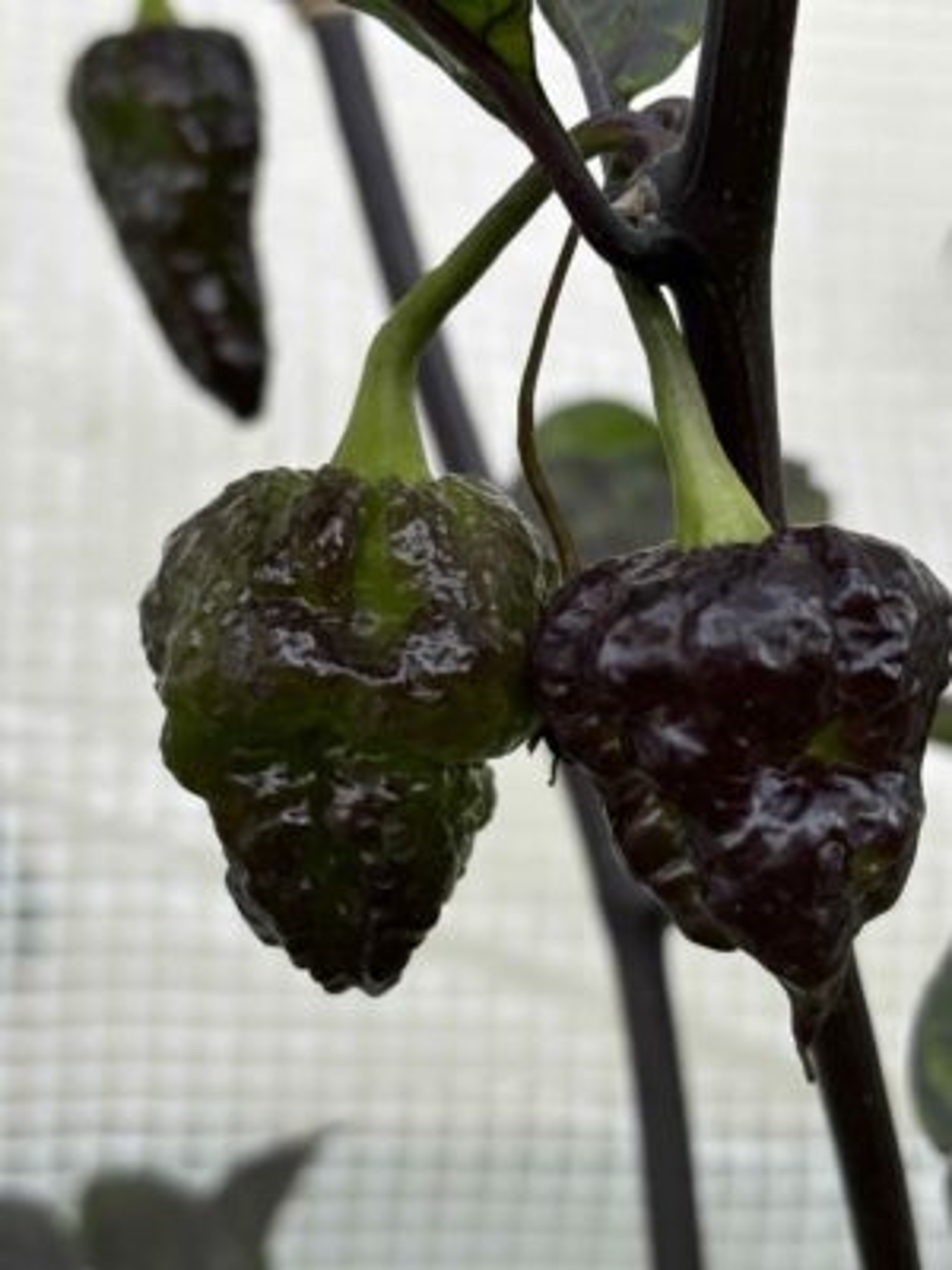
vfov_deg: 36.8
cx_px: 476
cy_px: 635
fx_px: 1907
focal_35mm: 52
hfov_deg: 28.0
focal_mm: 5.96
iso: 160
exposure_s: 1/47
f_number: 1.6
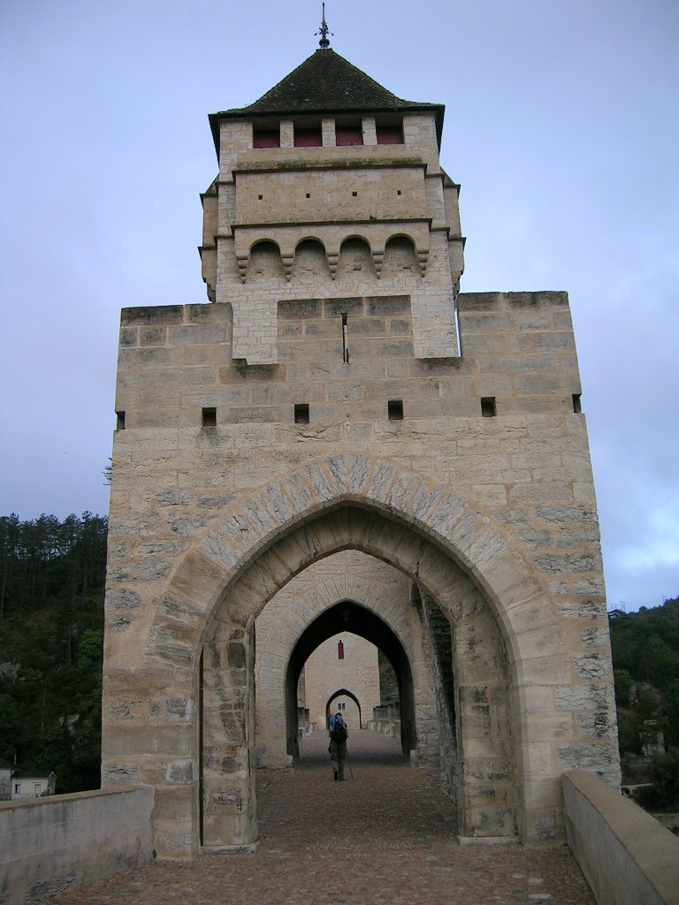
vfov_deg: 52.6
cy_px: 452
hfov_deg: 40.7
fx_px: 915
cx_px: 340
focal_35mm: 35
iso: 50
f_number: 2.8
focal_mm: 5.4
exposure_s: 1/159
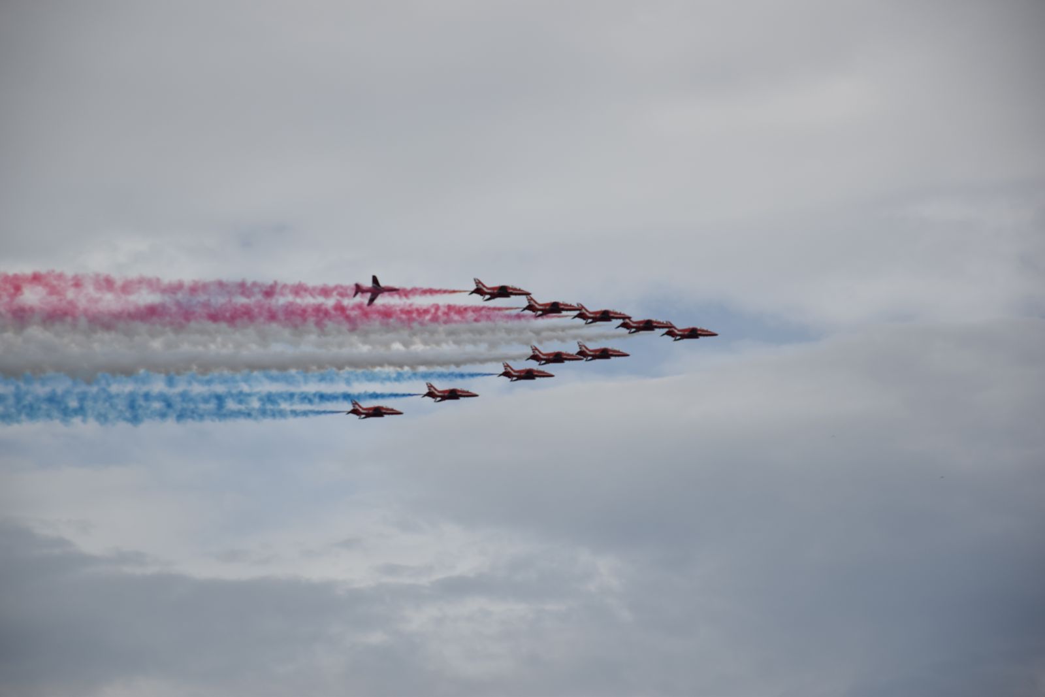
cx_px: 522
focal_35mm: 158
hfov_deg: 13.0
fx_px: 4572
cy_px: 348
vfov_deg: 8.7
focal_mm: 105
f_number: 6.3
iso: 100
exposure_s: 1/1000
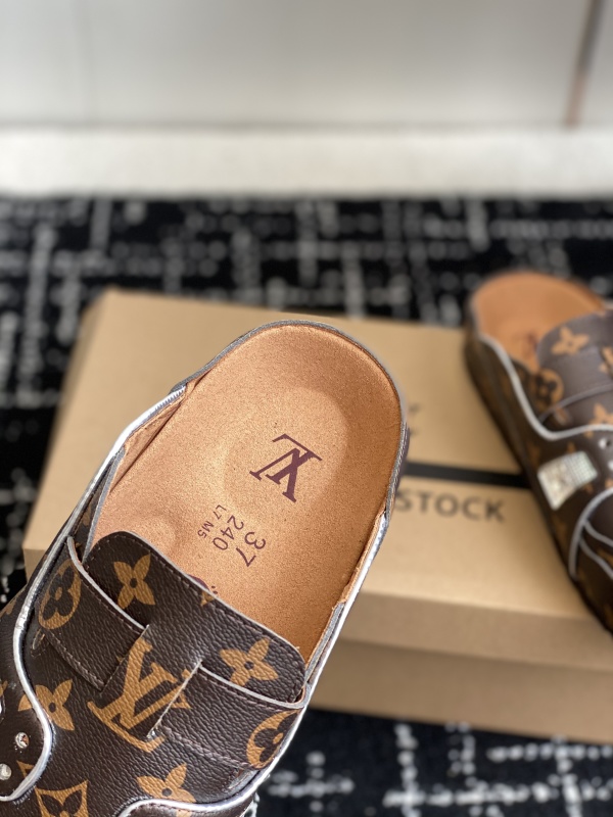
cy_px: 408
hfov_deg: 28.0
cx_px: 306
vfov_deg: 36.8
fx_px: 1228
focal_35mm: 52
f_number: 2
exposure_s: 1/122
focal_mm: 6
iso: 50
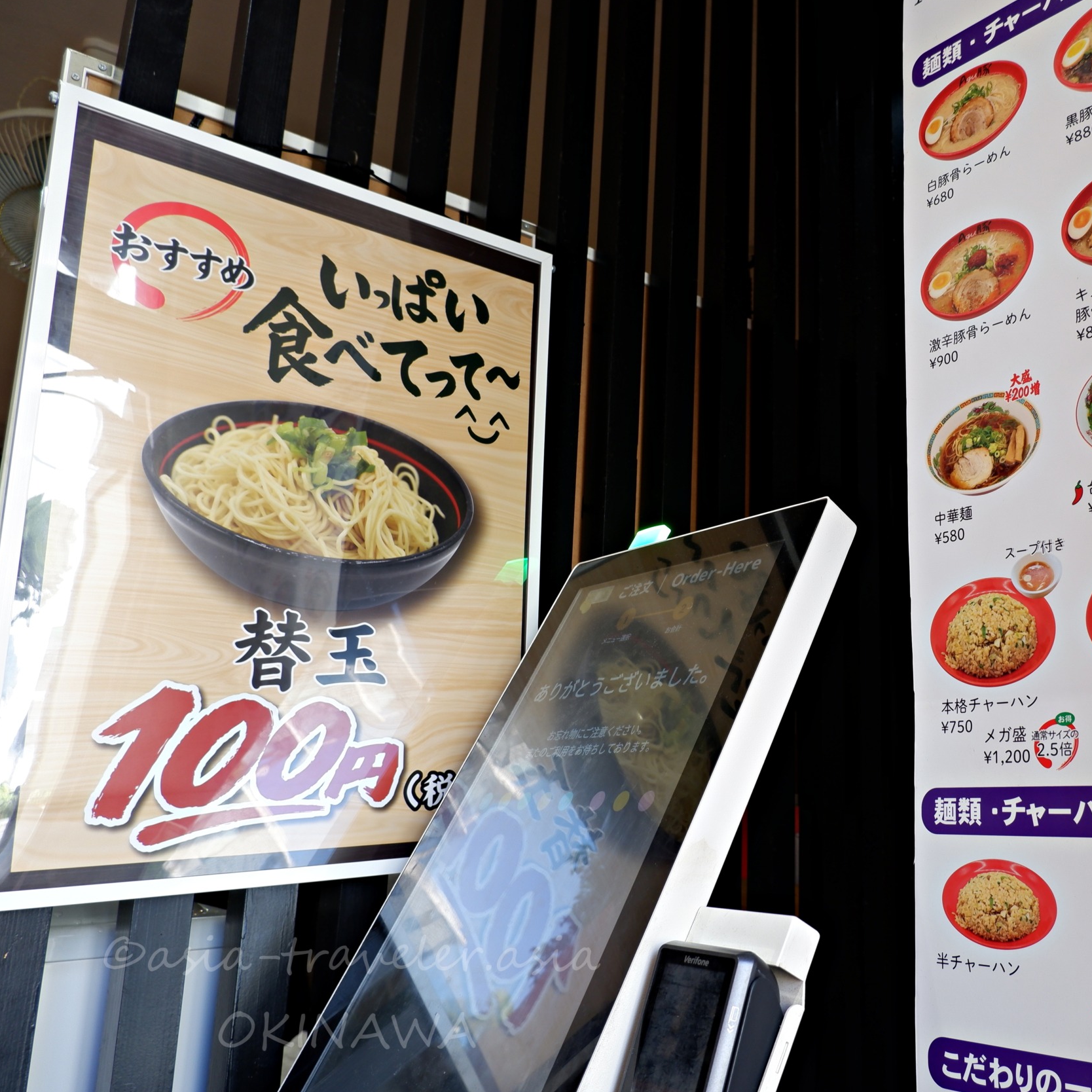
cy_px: 545
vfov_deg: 54.0
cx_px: 824
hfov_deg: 51.6
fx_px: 1071
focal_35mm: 30
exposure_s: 1/42
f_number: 4
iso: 200
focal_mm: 15
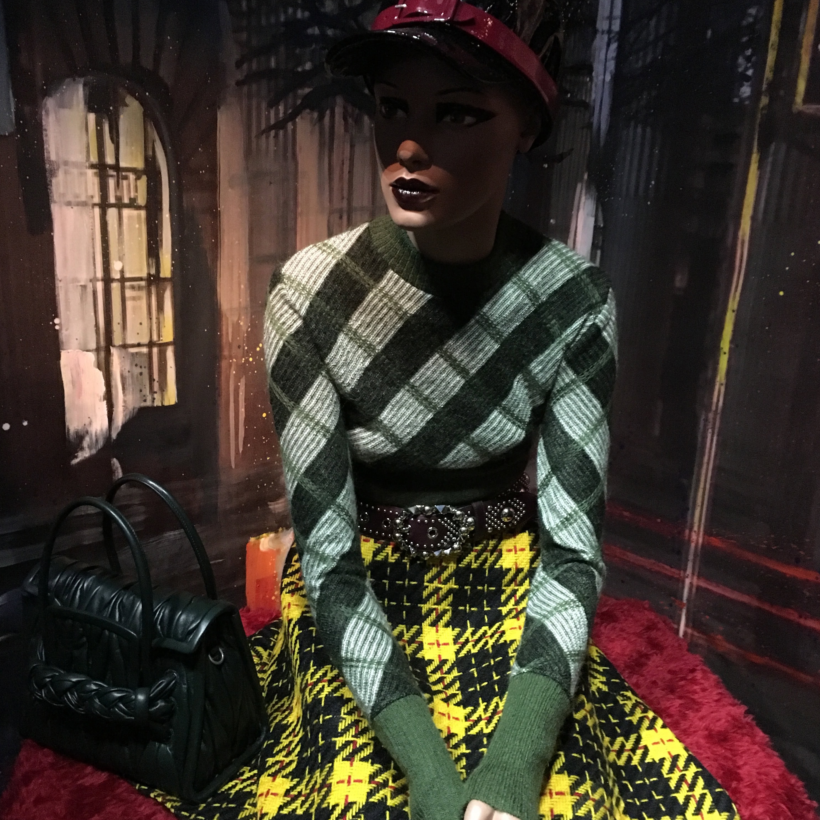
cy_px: 447
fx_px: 938
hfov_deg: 47.2
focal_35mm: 35
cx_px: 410
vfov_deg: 47.2
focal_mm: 4.2
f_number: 2.2
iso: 320
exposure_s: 1/17
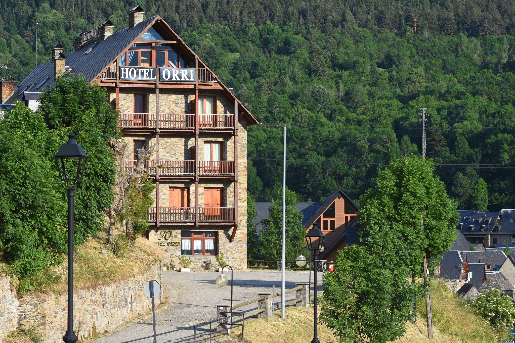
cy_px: 172
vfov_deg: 11.4
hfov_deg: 17.1
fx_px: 1716
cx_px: 258
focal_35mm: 120
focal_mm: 80
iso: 100
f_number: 10
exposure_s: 1/125
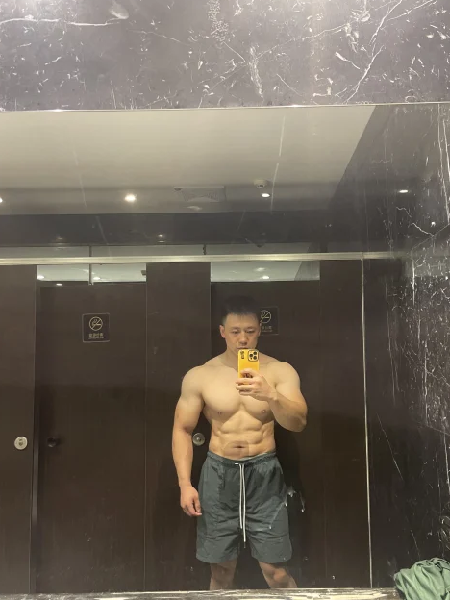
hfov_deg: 46.7
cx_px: 246
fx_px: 520
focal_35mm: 30
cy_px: 332
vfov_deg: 59.8
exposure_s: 1/33
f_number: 1.6
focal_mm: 5.1
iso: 400
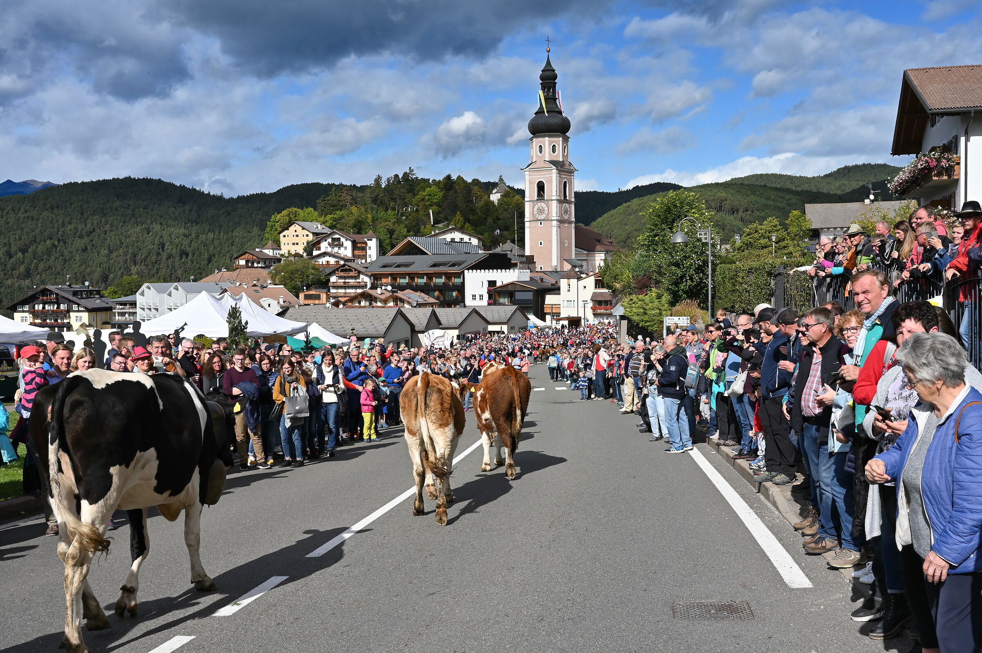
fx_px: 1009
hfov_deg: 51.9
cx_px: 491
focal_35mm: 37
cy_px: 326
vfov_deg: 35.9
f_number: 14
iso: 250
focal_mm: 37
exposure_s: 1/400
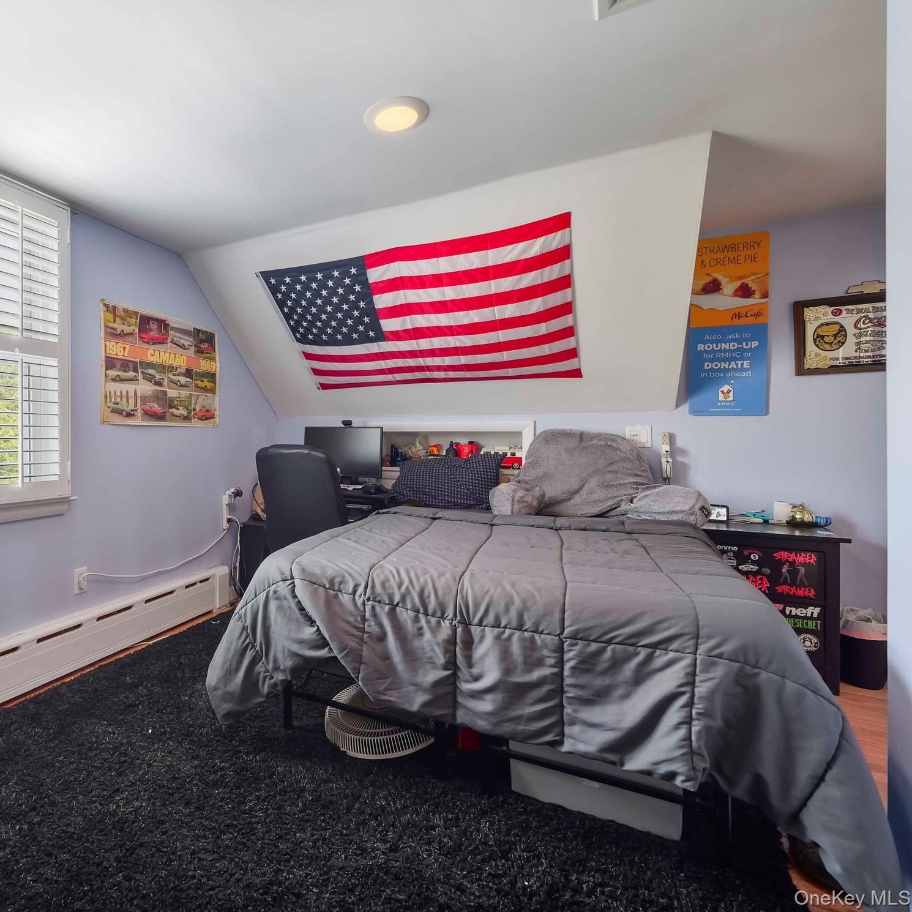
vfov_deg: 83.9
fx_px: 507
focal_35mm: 17
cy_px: 443
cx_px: 292
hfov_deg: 80.7
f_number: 3.2
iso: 800
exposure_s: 1/6
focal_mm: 7
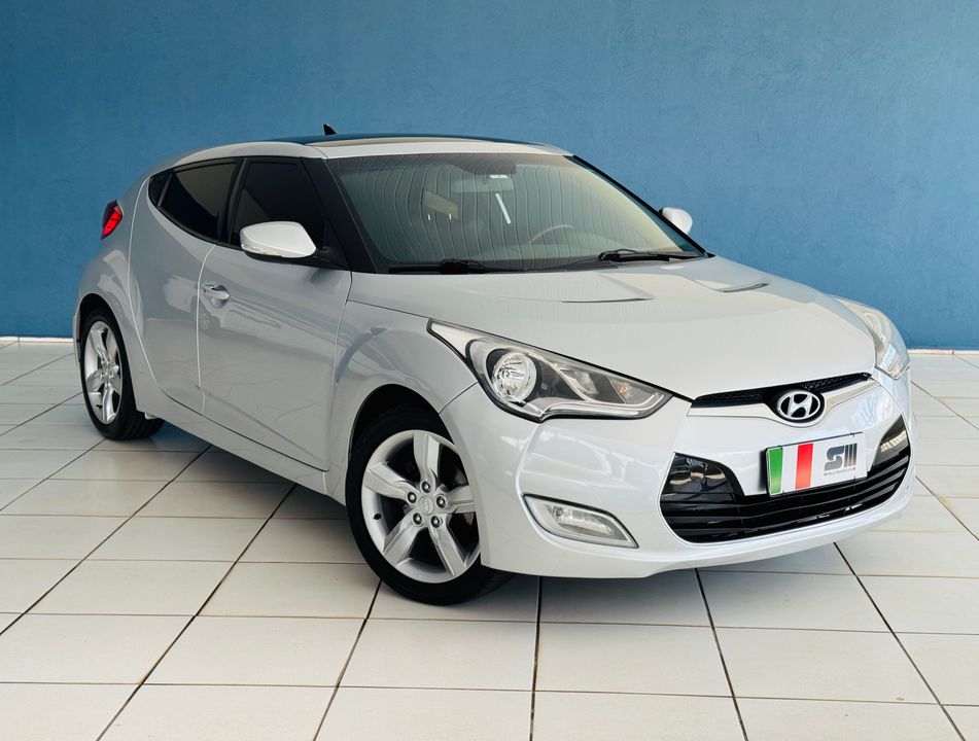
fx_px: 1362
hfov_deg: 39.5
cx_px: 490
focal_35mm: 48
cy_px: 370
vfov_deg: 30.4
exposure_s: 1/379
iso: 64
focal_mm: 6.76
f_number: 1.78
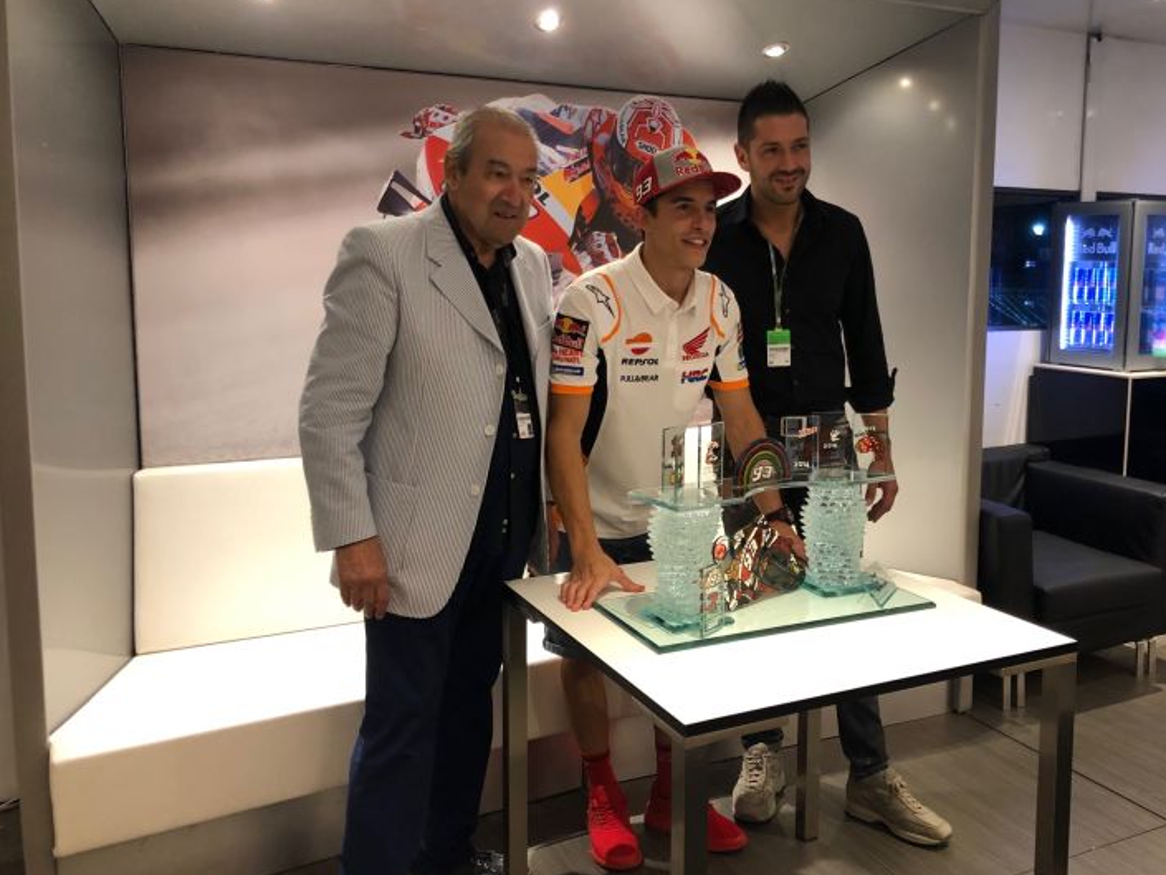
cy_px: 411
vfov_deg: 44.2
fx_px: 1078
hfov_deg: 56.6
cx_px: 663
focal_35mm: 32
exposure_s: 1/17
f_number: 1.8
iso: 80
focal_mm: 4
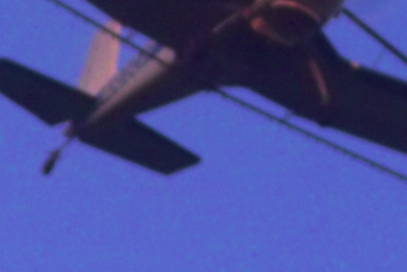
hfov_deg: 1.7
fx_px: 13504
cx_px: 253
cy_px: 105
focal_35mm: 1194
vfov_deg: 1.2
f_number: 3.5
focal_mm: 105
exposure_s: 1/125
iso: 100
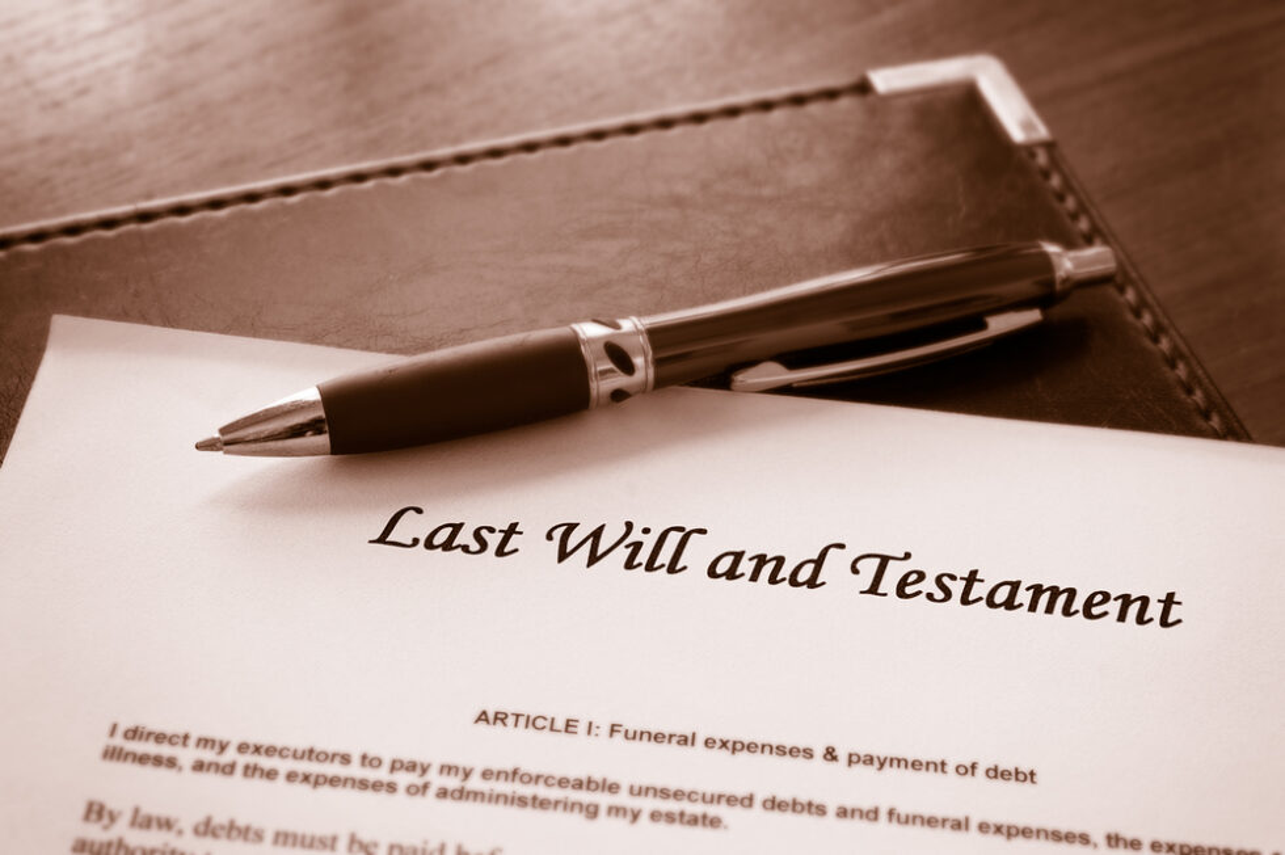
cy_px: 428
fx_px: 2675
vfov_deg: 18.2
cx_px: 642
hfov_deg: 27.0
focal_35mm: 75
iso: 200
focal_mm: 50
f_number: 11
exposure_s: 1
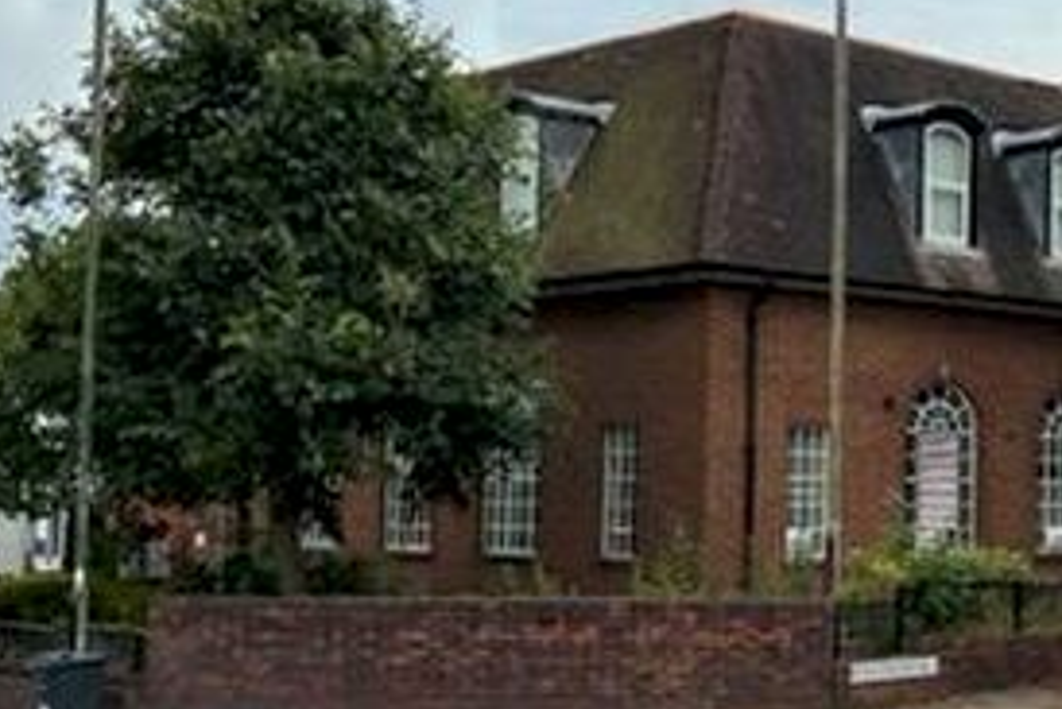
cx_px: 1000
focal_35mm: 69
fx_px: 2036
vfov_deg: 19.7
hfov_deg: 27.9
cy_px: 312
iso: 50
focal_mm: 5.7
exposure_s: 1/5587
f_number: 1.5
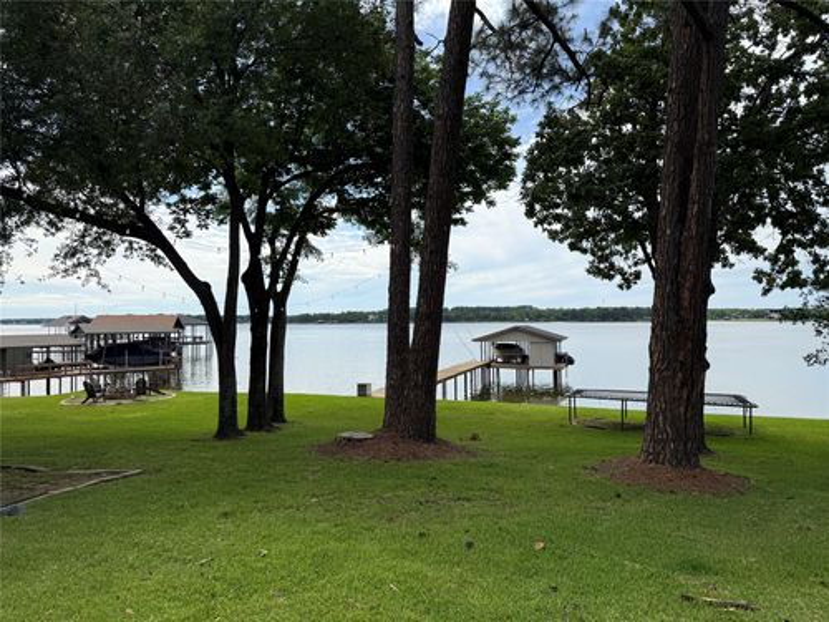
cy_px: 311
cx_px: 414
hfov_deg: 71.6
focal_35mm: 24
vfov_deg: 56.8
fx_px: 575
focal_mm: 6.76
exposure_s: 1/4673
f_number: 1.78
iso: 80
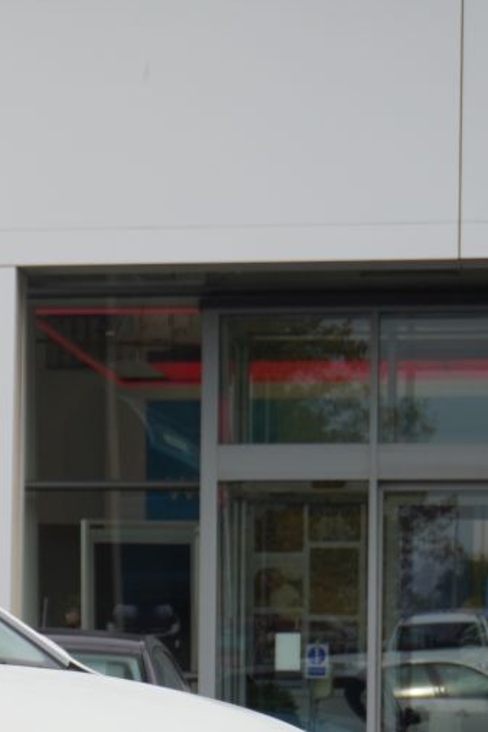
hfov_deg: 6.6
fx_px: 4139
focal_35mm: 204
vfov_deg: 10.0
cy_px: 713
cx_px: -391
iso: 100
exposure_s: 1/160
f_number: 5.6
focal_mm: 43
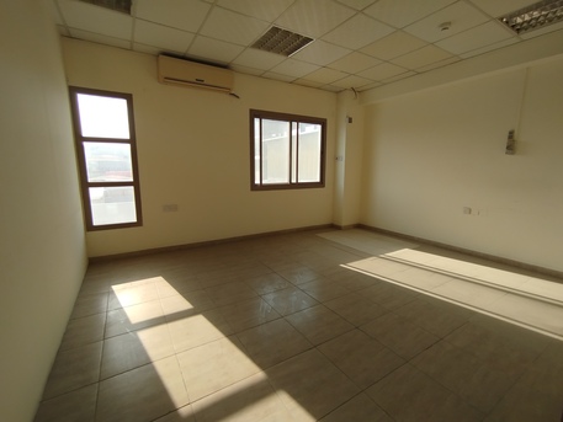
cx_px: 282
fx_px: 244
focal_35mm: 15
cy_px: 211
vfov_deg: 81.8
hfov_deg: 98.2
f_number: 2.2
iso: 50
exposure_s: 1/124
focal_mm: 1.65
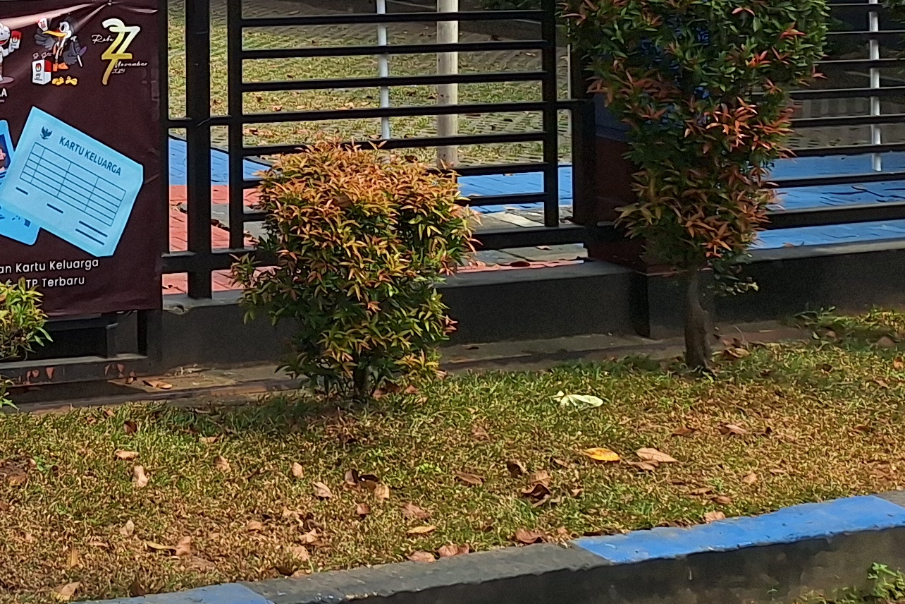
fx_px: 1910
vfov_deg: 16.4
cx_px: -218
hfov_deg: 23.9
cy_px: -289
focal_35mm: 76
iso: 40
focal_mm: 5.54
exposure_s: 1/2315
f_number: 1.8
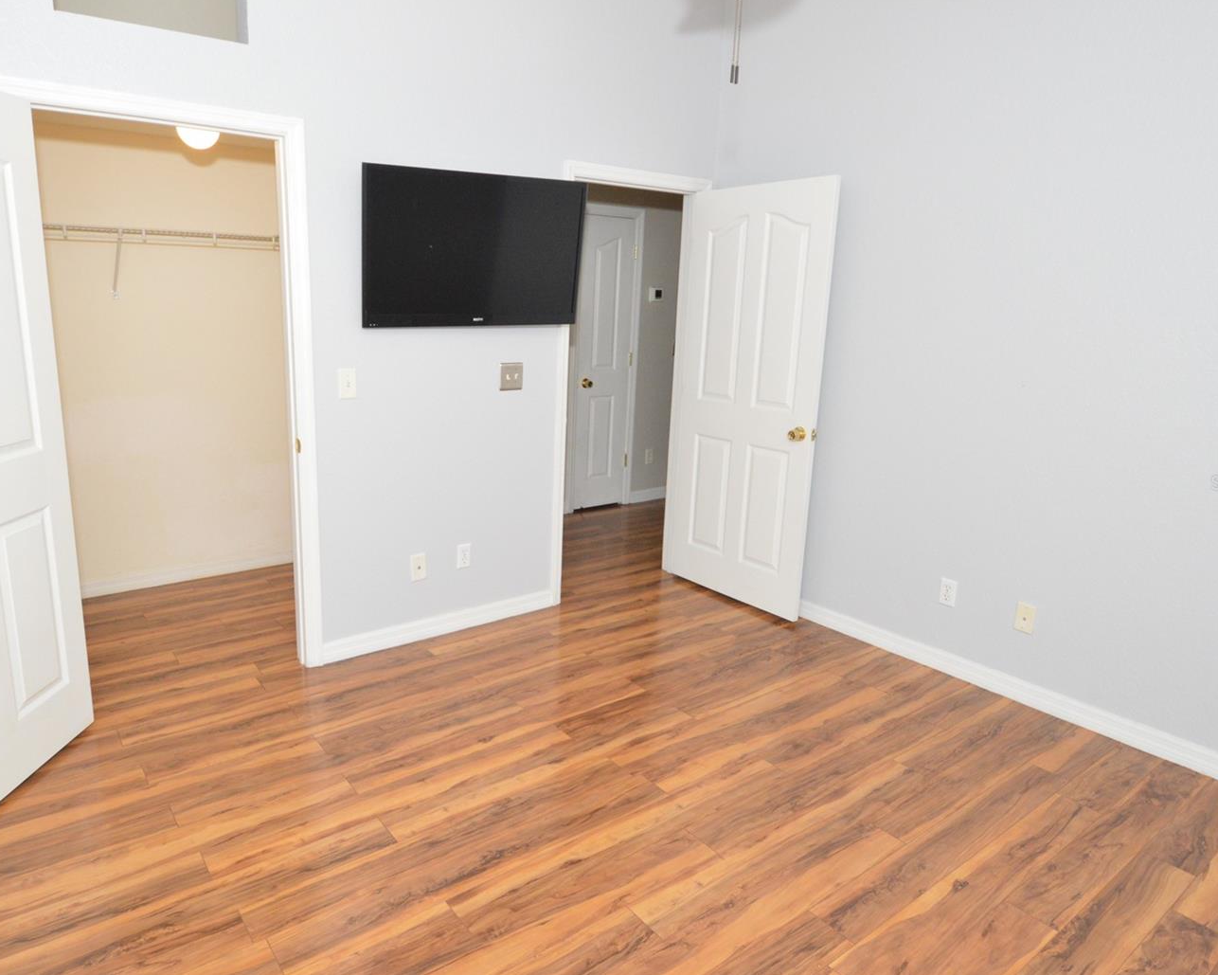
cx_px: 538
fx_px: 757
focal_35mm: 21
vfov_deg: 65.5
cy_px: 483
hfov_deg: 77.3
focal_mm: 12
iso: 1600
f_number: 10
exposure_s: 1/80
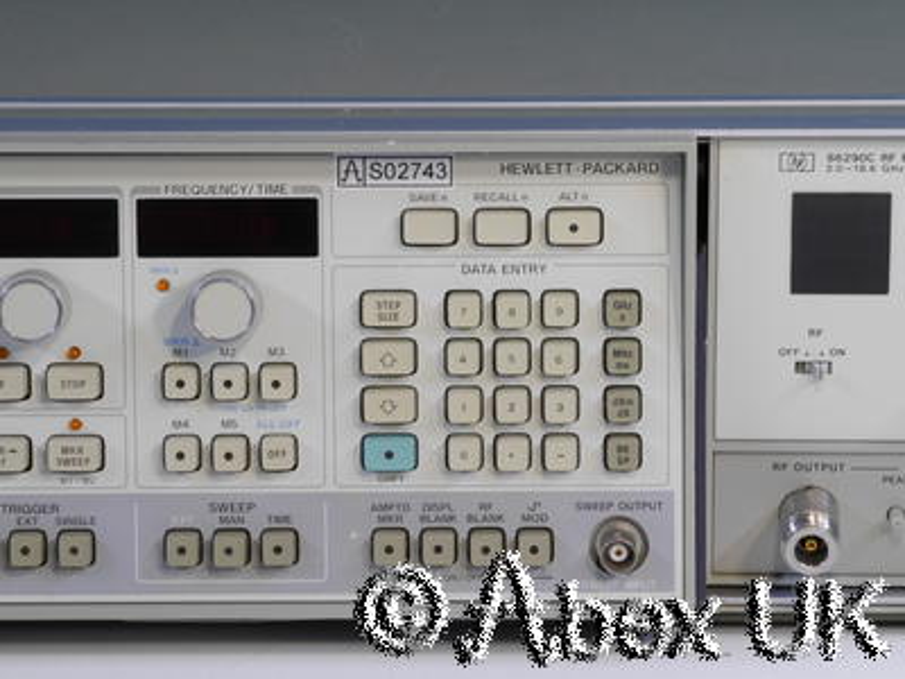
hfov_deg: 9.7
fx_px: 5333
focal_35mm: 204
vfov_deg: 7.3
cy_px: 340
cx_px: 452
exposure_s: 1/2
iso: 800
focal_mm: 102
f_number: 22
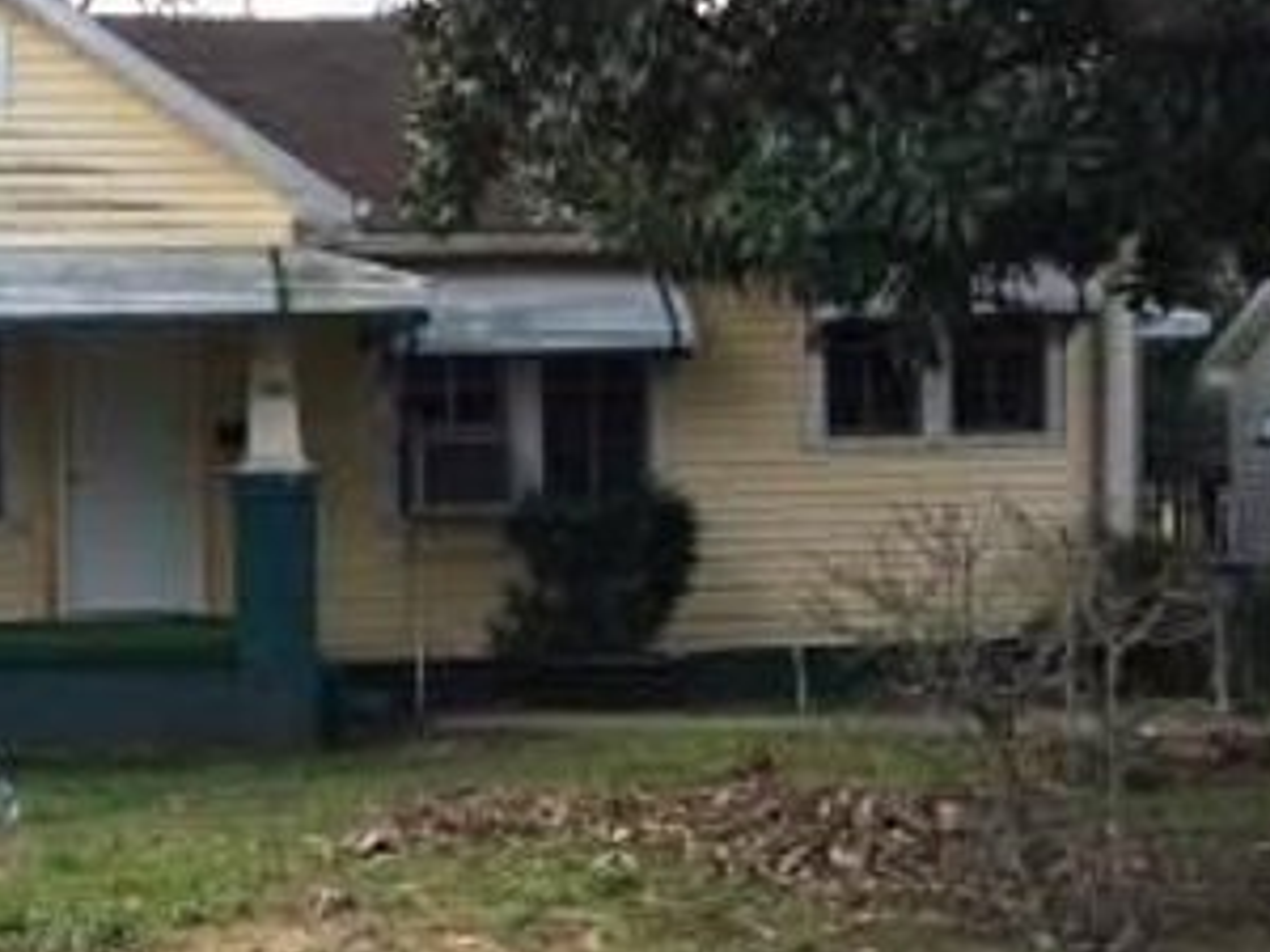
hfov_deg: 31.1
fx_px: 2238
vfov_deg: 24.0
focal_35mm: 61
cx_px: 303
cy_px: 548
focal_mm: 4.15
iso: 32
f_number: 2.2
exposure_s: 1/789
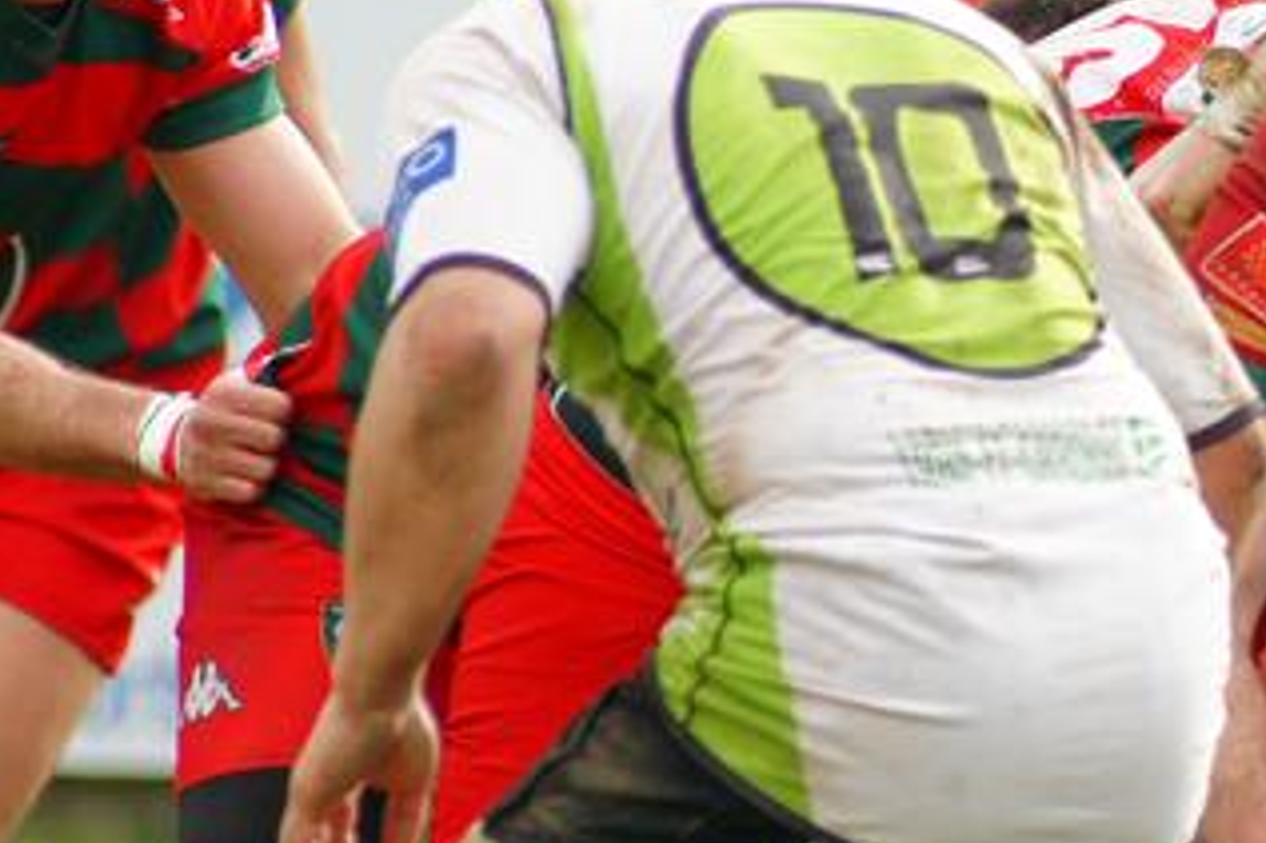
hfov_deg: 1.4
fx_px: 51104
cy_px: 473
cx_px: 1398
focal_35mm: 1454
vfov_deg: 0.9
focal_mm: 300
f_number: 5.6
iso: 400
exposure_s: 1/640
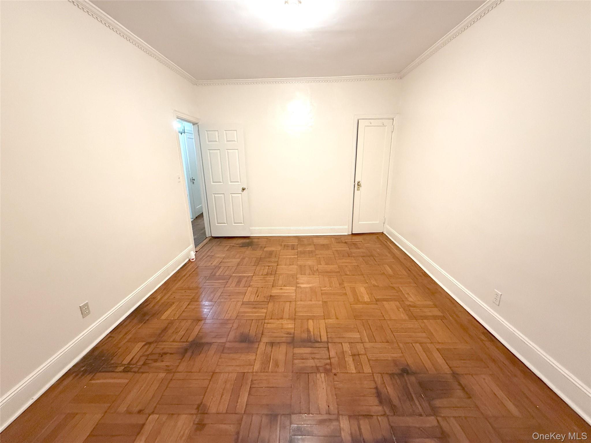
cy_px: 222
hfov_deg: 102.1
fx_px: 239
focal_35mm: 14
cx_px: 296
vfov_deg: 85.7
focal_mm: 2.22
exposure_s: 1/60
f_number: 2.2
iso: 500
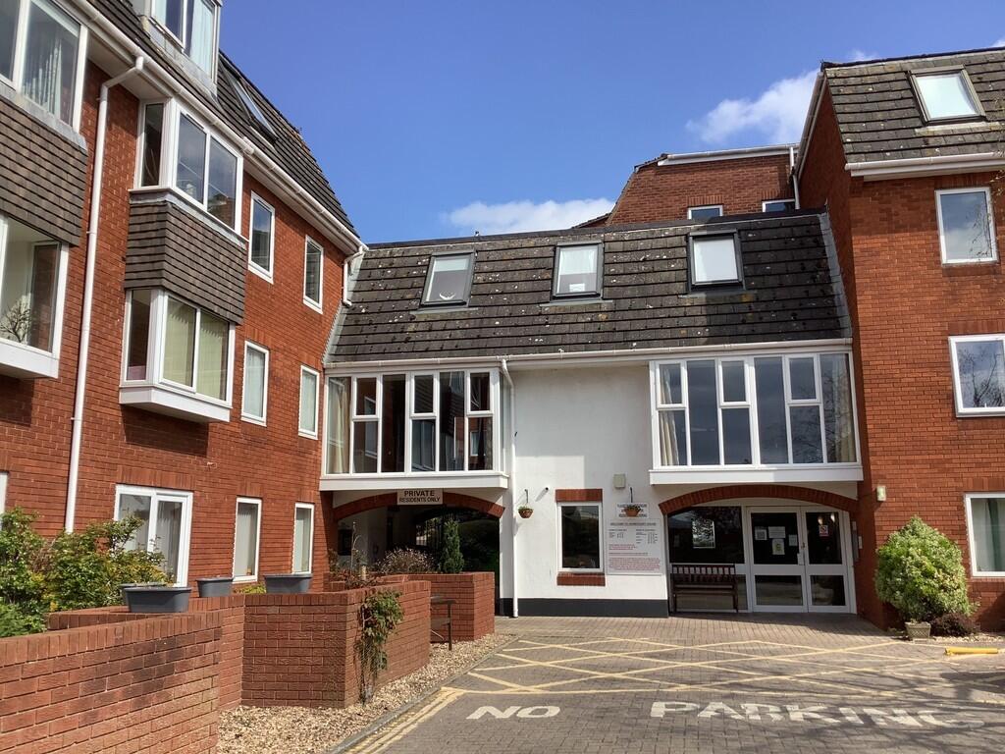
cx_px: 502
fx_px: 900
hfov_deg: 58.4
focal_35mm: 31
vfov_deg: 45.4
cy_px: 377
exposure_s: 1/1199
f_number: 2.4
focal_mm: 3.3
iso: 25
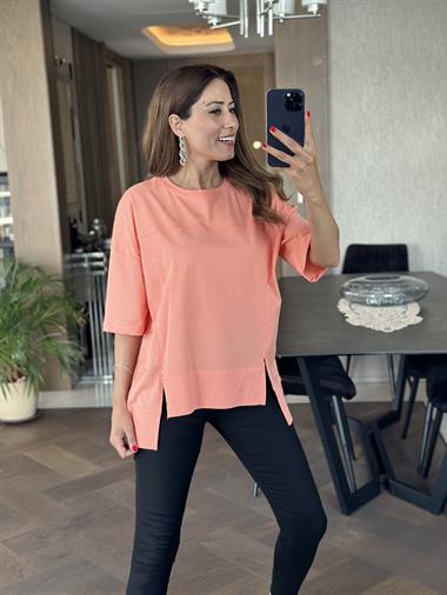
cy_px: 298
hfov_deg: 30.3
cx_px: 224
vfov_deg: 39.6
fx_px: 826
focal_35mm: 48
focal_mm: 6.86
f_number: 1.78
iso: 125
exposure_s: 1/67
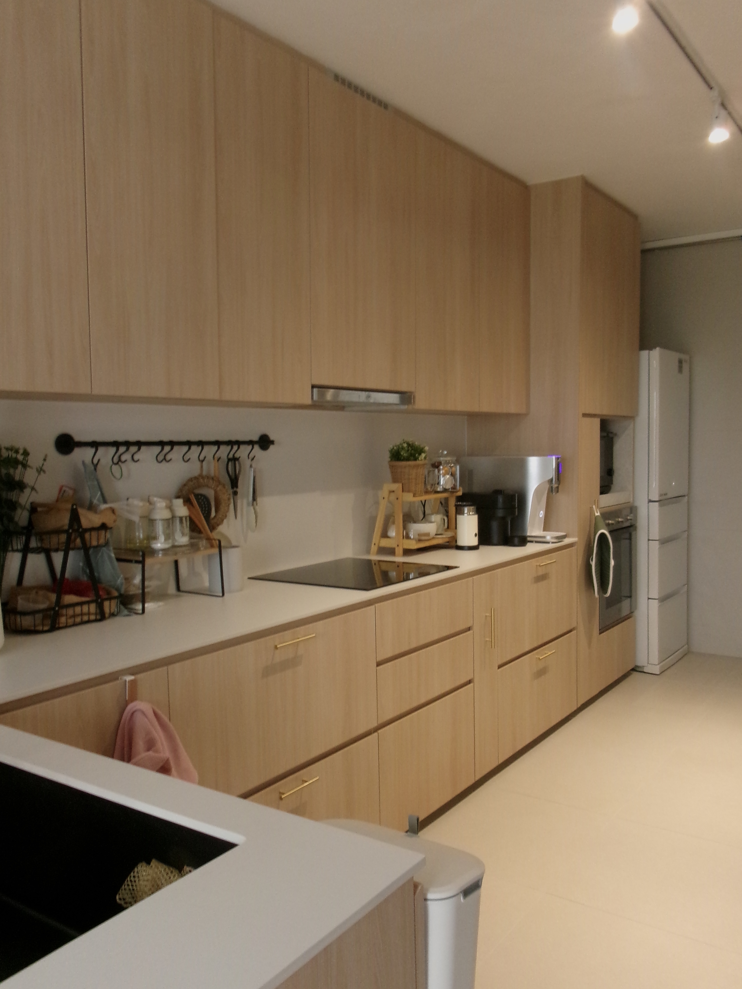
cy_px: 494
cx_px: 371
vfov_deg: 63.4
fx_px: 800
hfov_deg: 49.7
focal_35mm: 28
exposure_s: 1/17
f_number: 3.9
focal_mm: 5.1
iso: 465
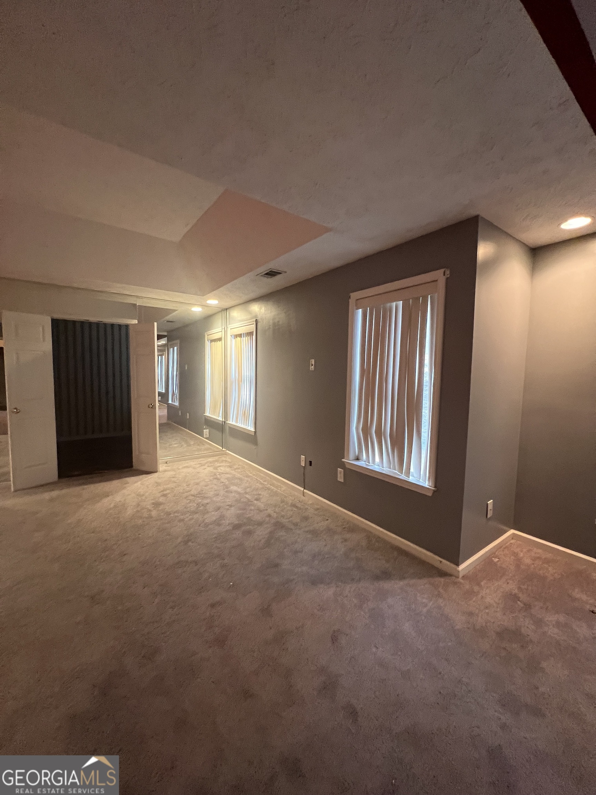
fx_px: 298
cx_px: 298
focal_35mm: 13
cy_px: 398
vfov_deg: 106.2
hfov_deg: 89.9
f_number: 1.8
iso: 500
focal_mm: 1.57
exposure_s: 1/60
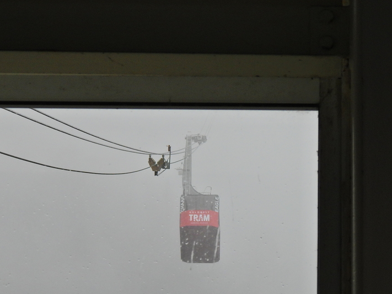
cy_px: 238
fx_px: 3770
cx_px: 184
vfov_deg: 4.5
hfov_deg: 6.0
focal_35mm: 333
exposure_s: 1/200
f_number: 4.5
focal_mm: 33
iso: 100
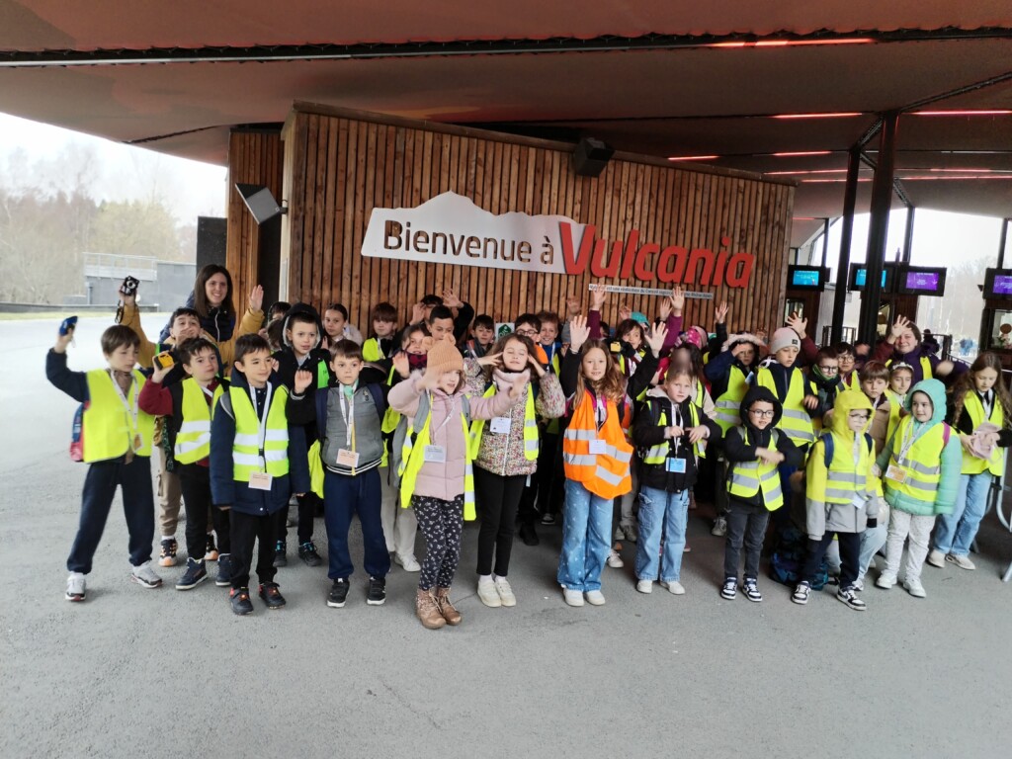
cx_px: 506
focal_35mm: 29
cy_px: 380
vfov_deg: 48.2
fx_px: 848
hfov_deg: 61.7
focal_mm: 4.75
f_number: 1.8
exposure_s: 1/50
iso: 133
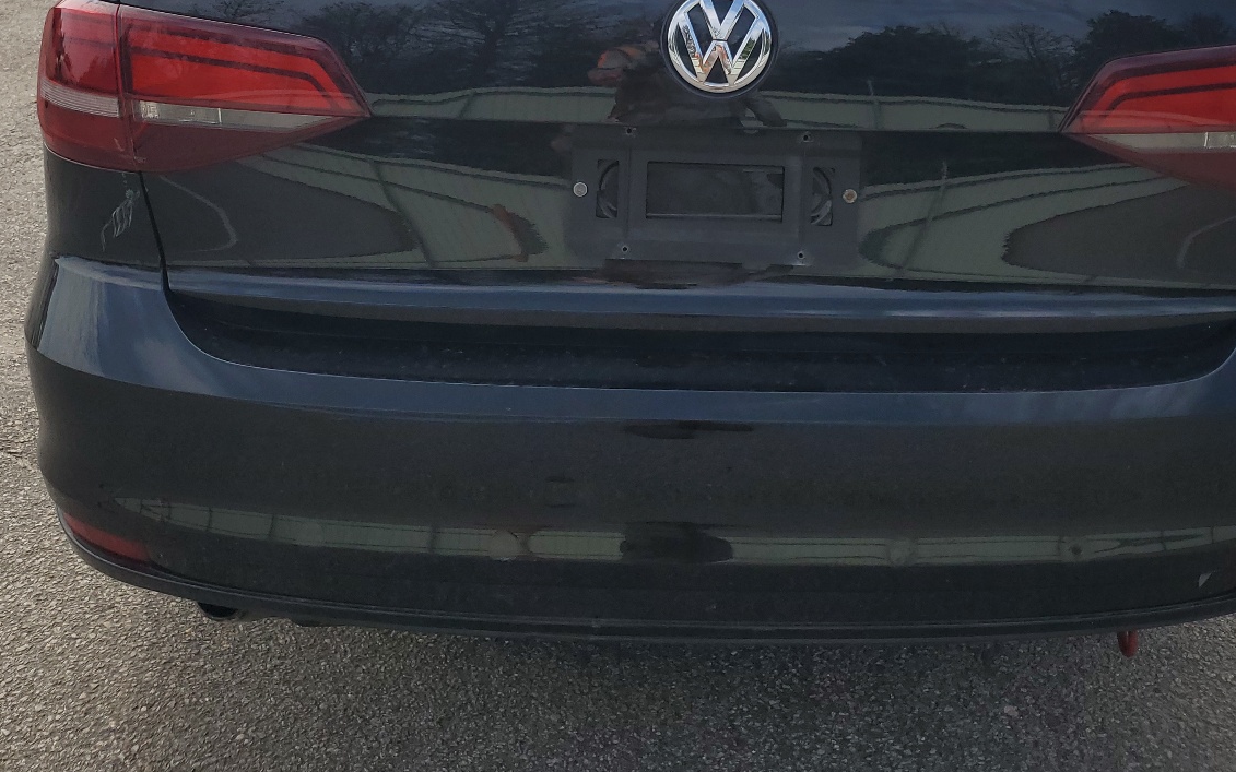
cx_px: 710
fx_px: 1314
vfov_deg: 31.7
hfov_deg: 50.2
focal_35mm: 39
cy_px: 129
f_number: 1.5
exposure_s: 1/3333
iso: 50
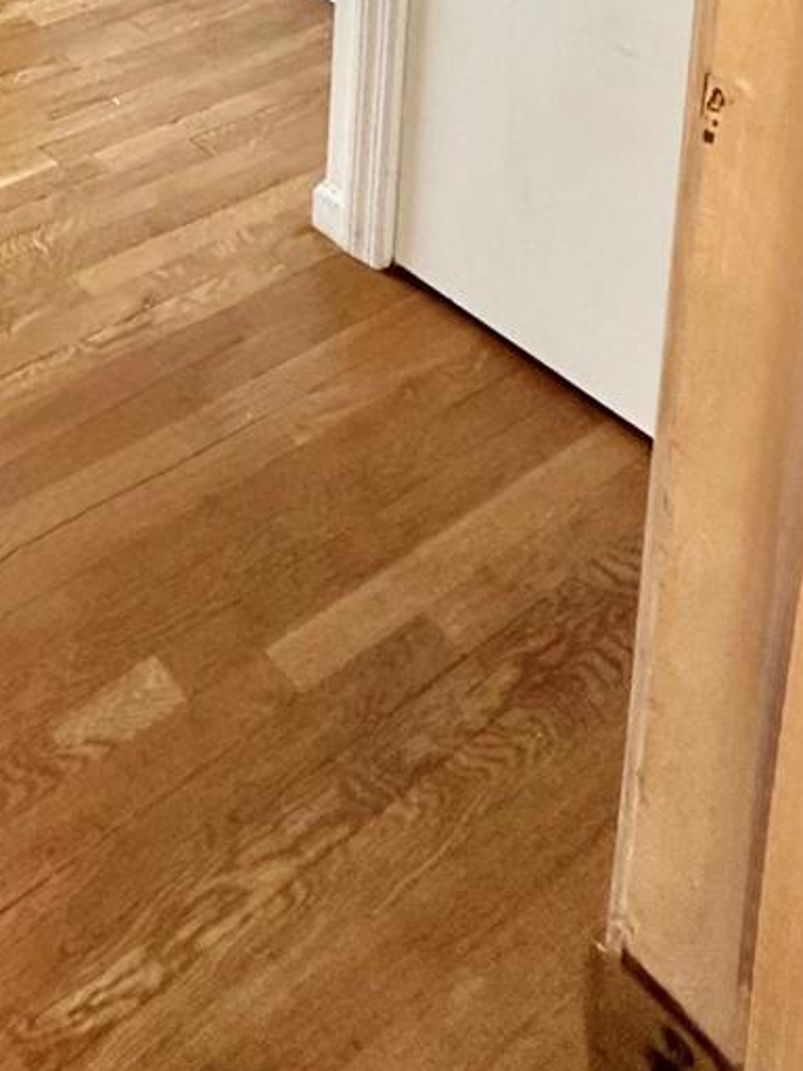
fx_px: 1299
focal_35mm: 42
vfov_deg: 30.5
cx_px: -182
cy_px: -446
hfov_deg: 29.2
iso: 250
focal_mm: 2.22
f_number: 2.2
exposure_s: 1/60
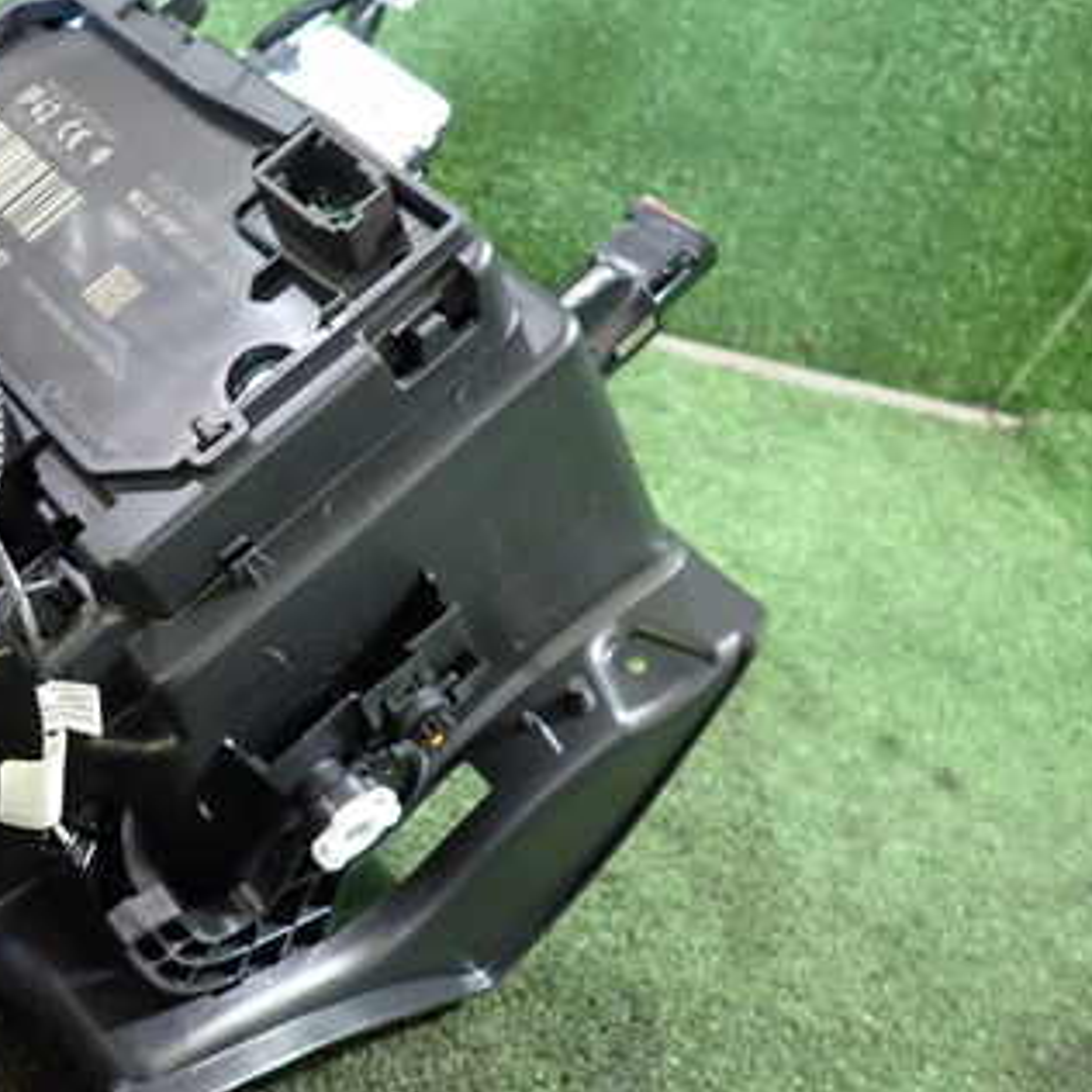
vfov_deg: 40.0
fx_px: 1499
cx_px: 100
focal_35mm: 42
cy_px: 494
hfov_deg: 37.3
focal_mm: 4.5
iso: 500
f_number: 2
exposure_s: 1/30
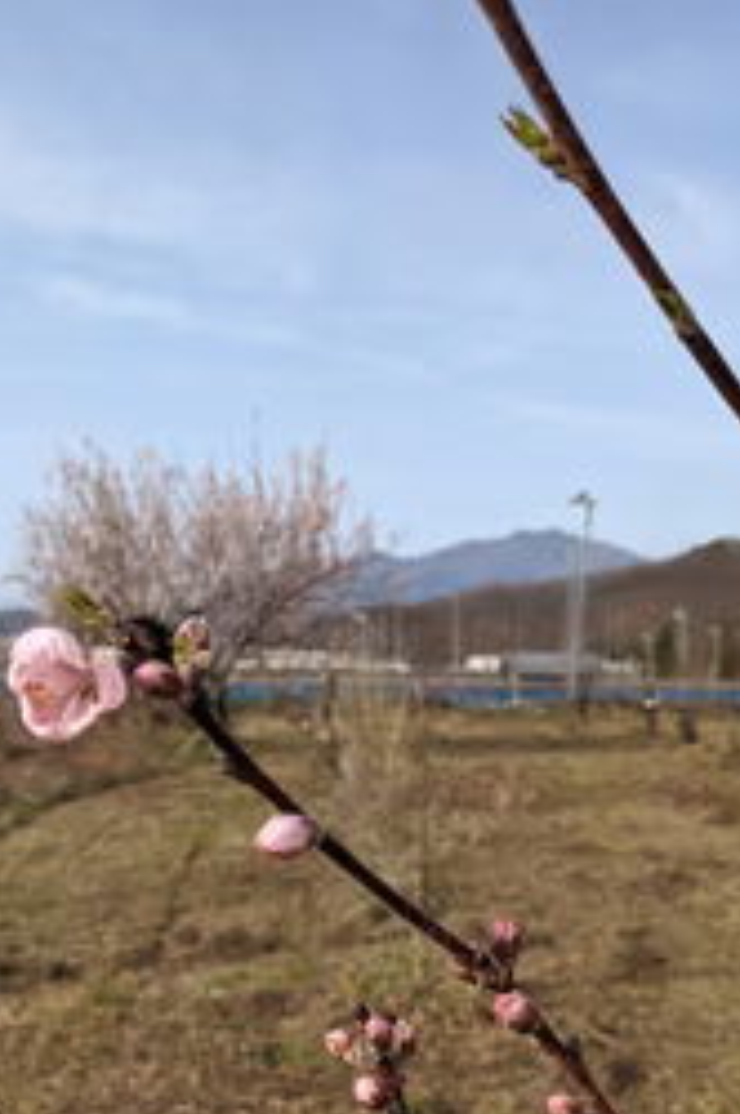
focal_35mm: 45
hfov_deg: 29.5
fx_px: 1391
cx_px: 236
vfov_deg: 42.8
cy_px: 780
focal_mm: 4.38
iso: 69
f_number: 1.73
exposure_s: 1/2347
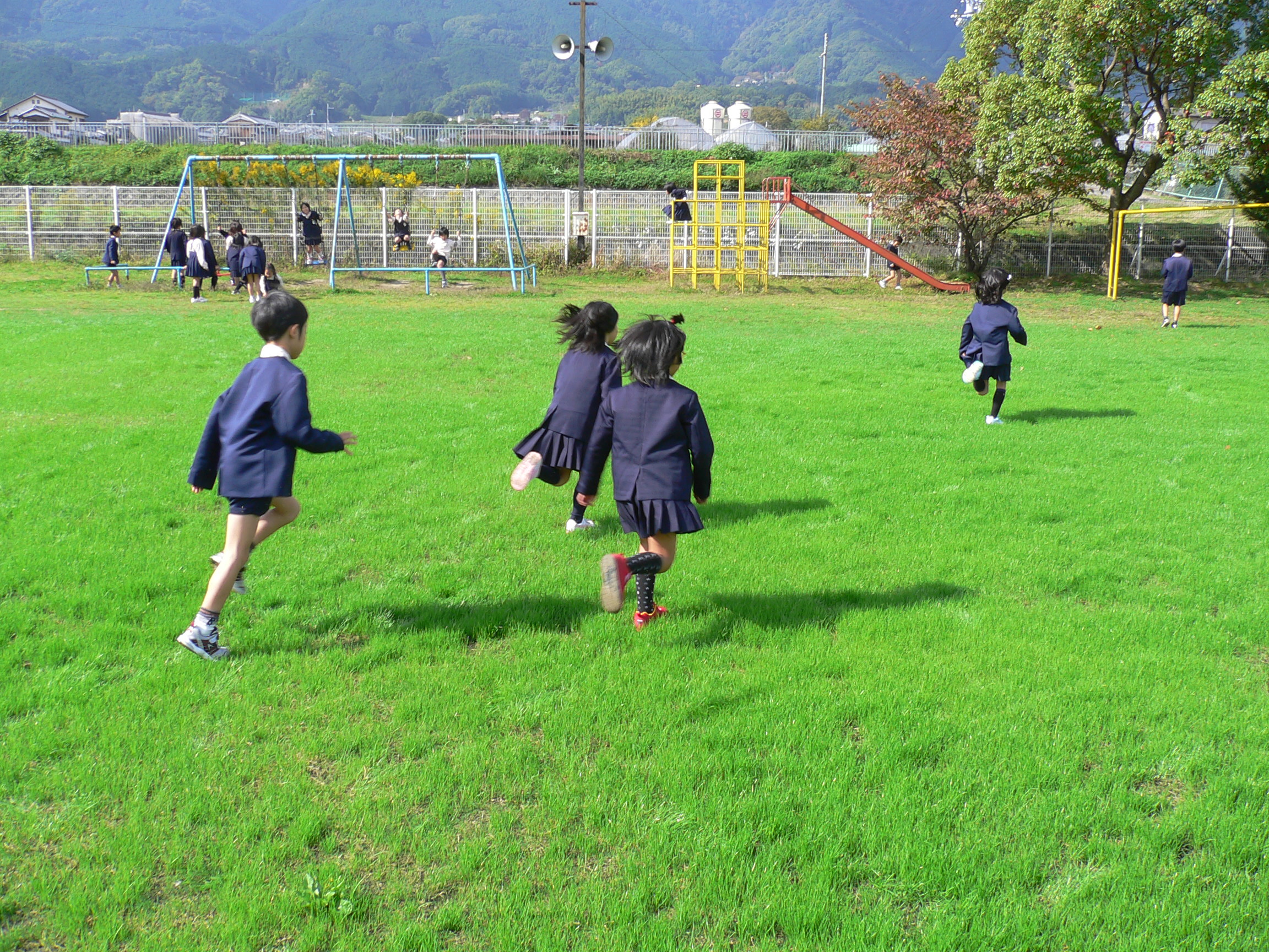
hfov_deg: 52.6
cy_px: 476
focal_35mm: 35
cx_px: 634
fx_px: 1283
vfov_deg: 40.7
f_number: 5.6
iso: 64
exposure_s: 1/125
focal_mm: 5.8
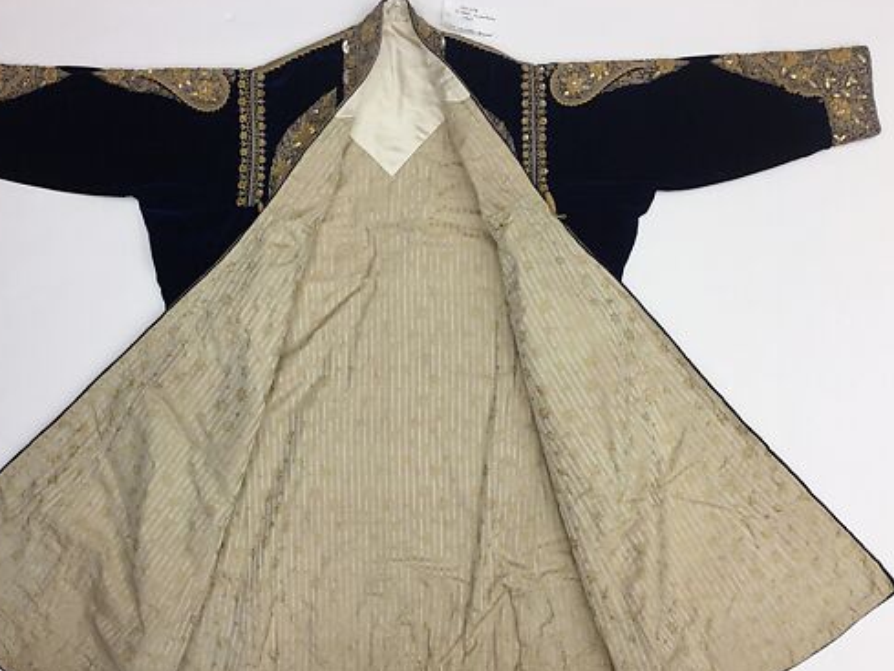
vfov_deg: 37.7
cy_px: 360
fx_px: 982
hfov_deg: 48.9
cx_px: 404
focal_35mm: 38
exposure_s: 1/60
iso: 32
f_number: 2.4
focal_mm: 3.3
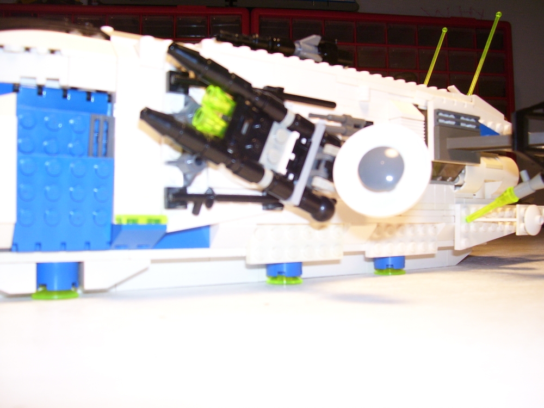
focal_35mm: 34
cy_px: 204
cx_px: 272
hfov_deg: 54.0
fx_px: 534
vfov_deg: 41.8
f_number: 2.7
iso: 125
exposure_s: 1/60
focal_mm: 5.6
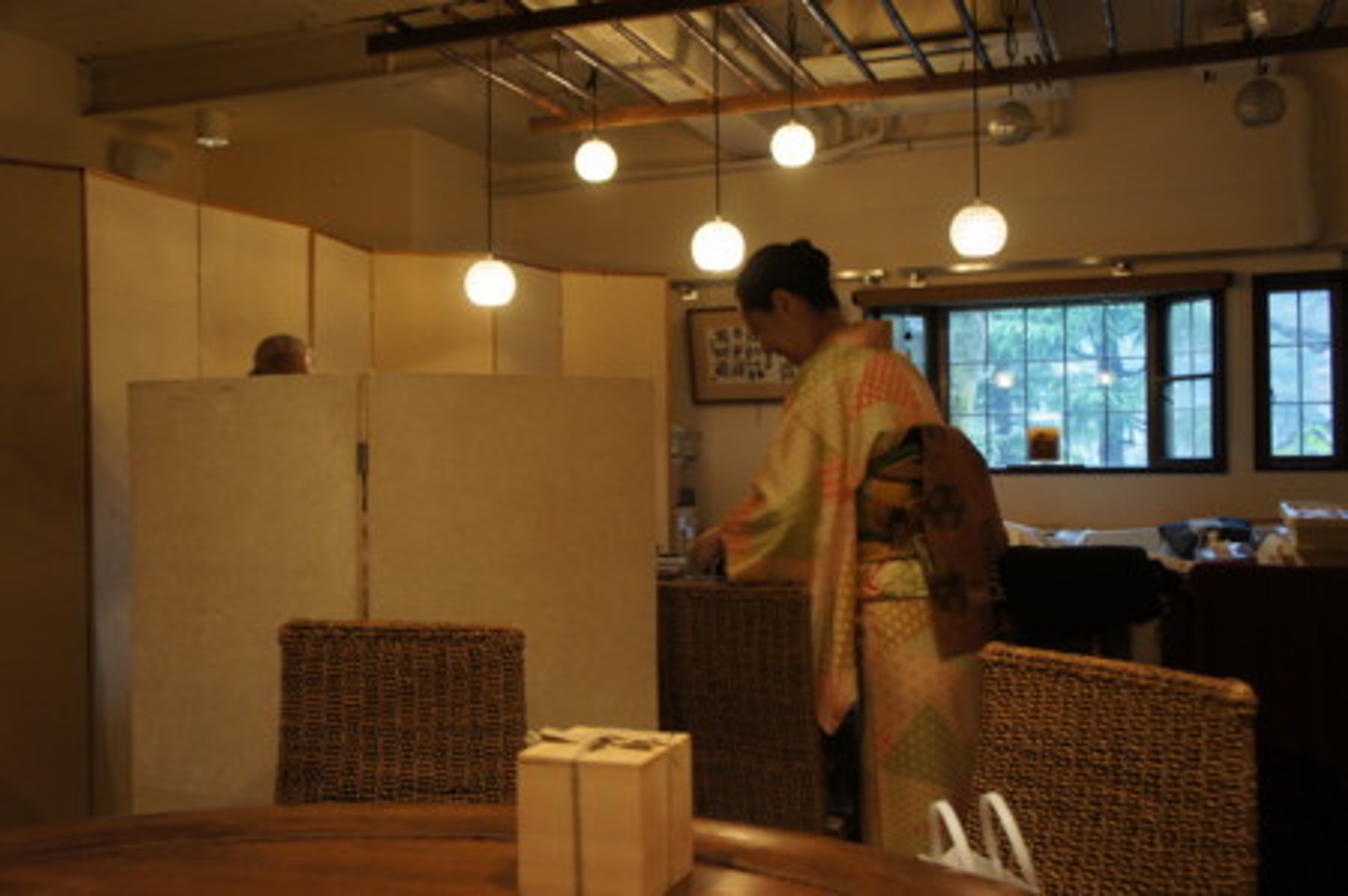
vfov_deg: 39.9
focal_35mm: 33
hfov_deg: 57.3
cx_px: 674
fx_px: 1234
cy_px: 448
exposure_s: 1/40
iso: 800
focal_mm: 22
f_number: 4
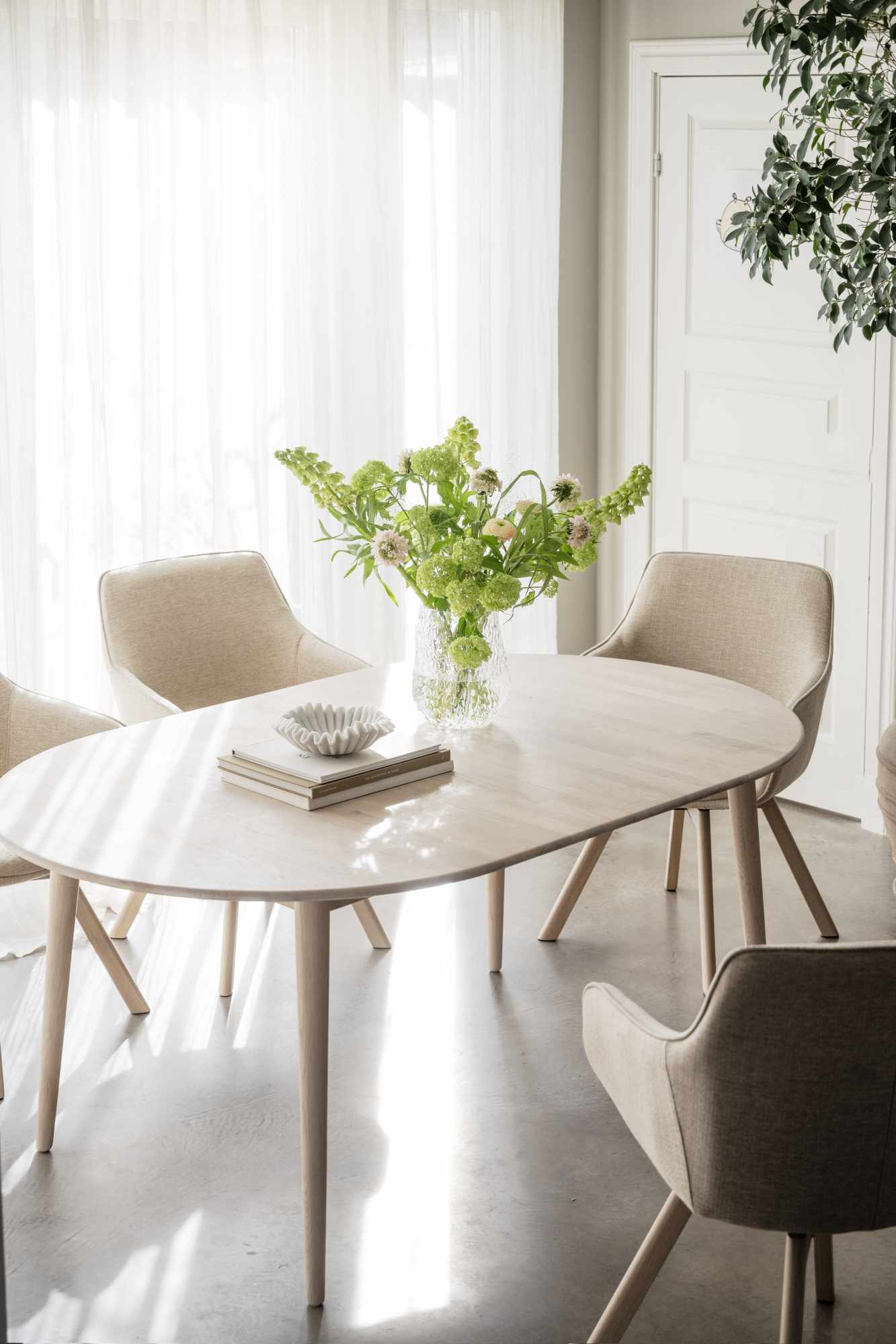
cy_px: 672
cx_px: 448
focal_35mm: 54
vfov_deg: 36.9
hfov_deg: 25.1
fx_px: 2016
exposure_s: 1/320
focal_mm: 54
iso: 100
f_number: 4
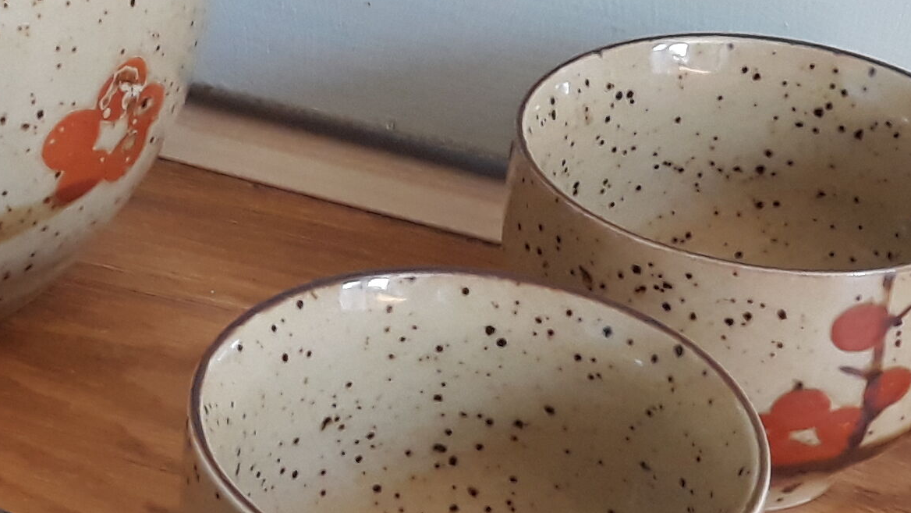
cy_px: 167
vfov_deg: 11.6
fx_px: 2512
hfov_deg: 19.7
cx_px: -96
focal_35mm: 104
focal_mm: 3.71
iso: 200
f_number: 1.7
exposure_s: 1/50
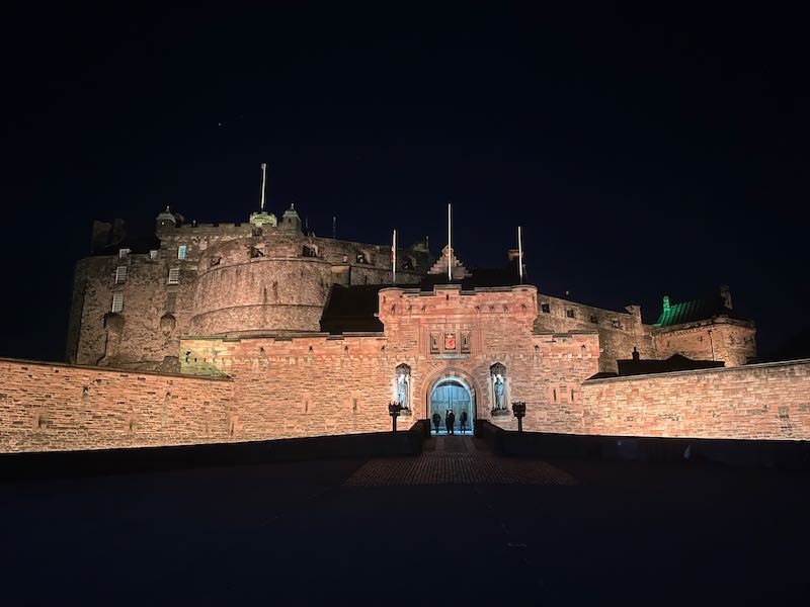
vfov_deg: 53.1
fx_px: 608
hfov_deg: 67.3
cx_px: 405
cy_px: 304
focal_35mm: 26
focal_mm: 4.2
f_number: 1.6
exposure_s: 1/12
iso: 500
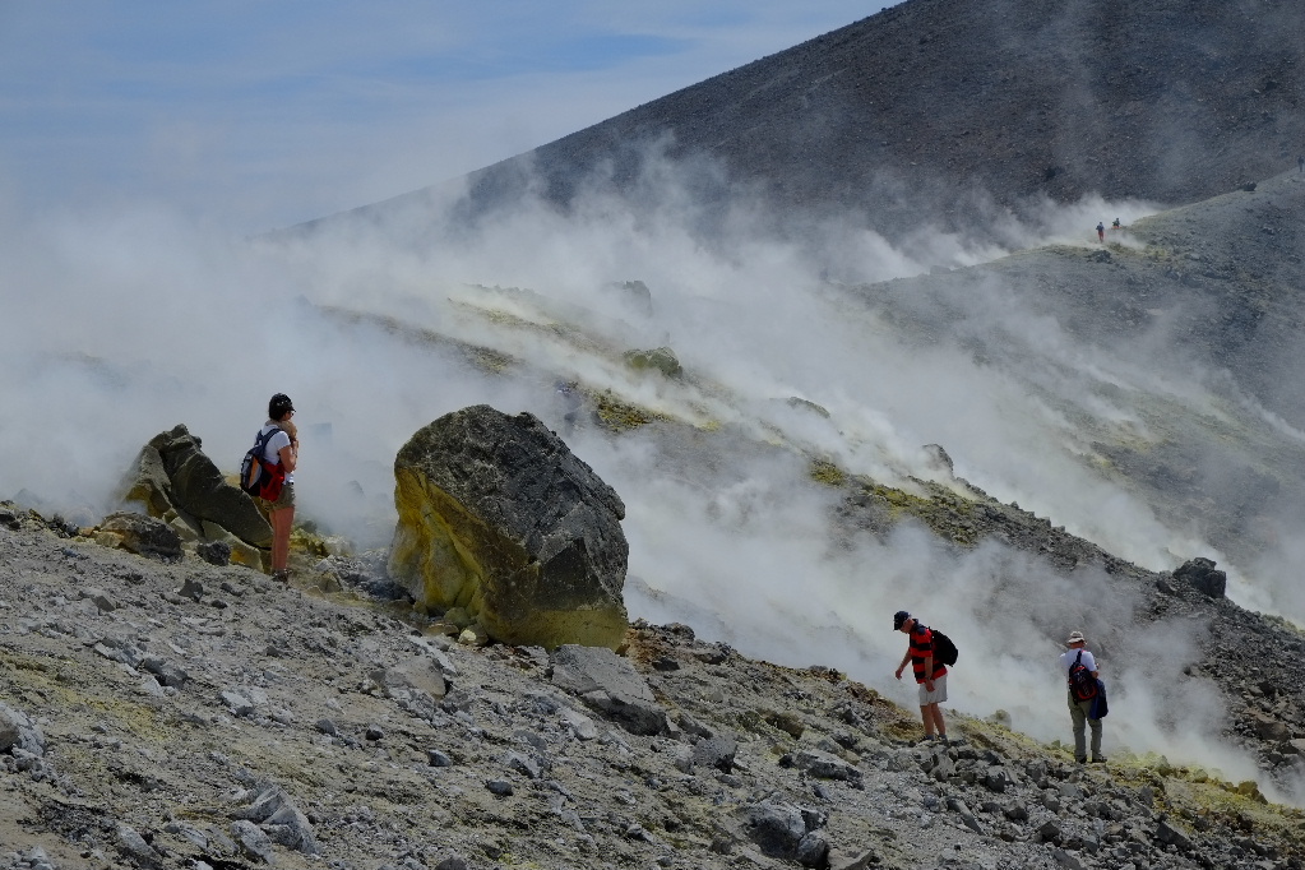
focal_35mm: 79
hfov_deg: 25.7
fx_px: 2864
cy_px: 435
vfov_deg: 17.3
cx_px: 652
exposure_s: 1/1000
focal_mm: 52.7
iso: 200
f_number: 9
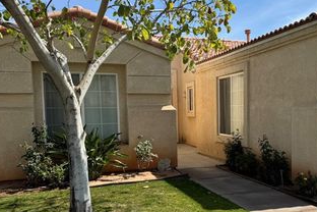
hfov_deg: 47.7
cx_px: 211
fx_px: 352
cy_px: 134
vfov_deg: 33.2
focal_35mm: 40
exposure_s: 1/4049
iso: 80
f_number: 1.78
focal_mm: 6.76
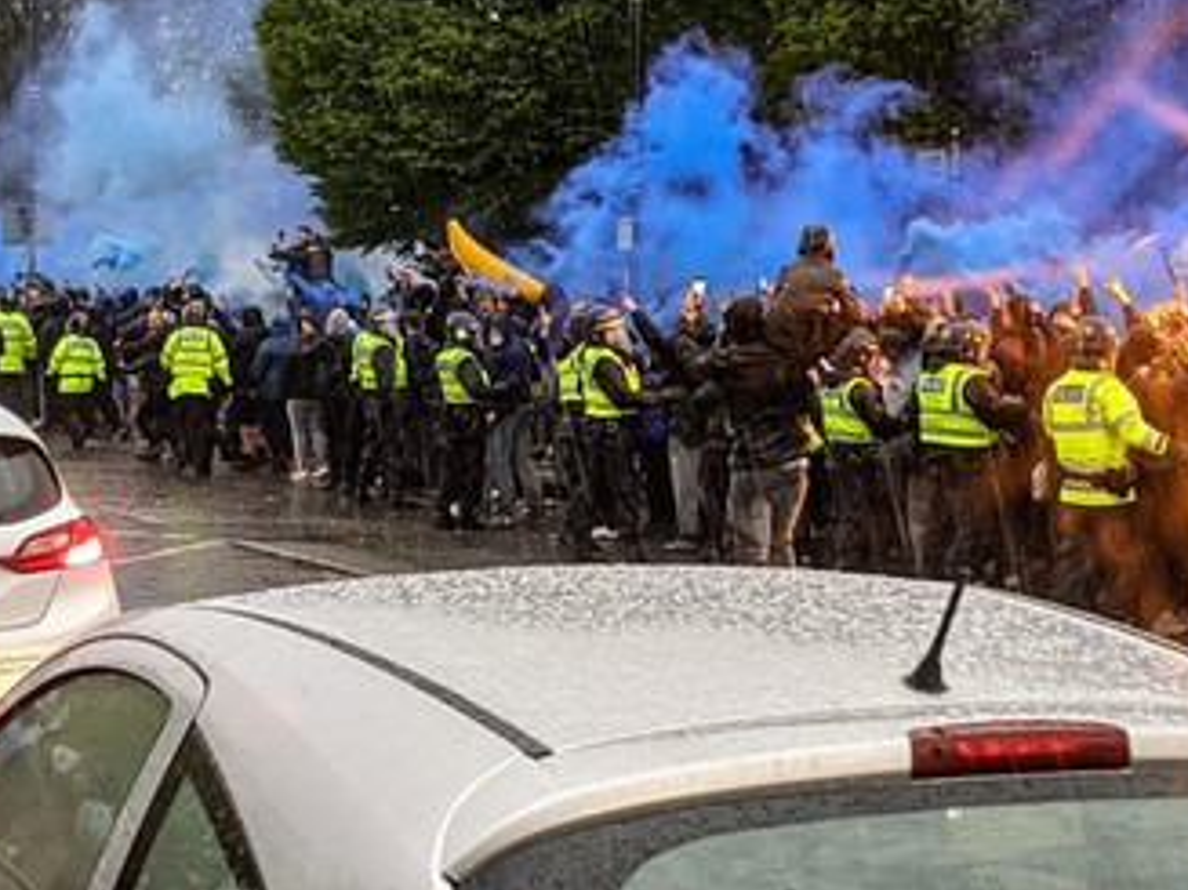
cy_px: 196
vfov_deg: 16.7
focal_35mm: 88
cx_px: 728
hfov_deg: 22.2
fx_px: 3019
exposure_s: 1/99.9
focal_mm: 4.44
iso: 87
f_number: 1.8
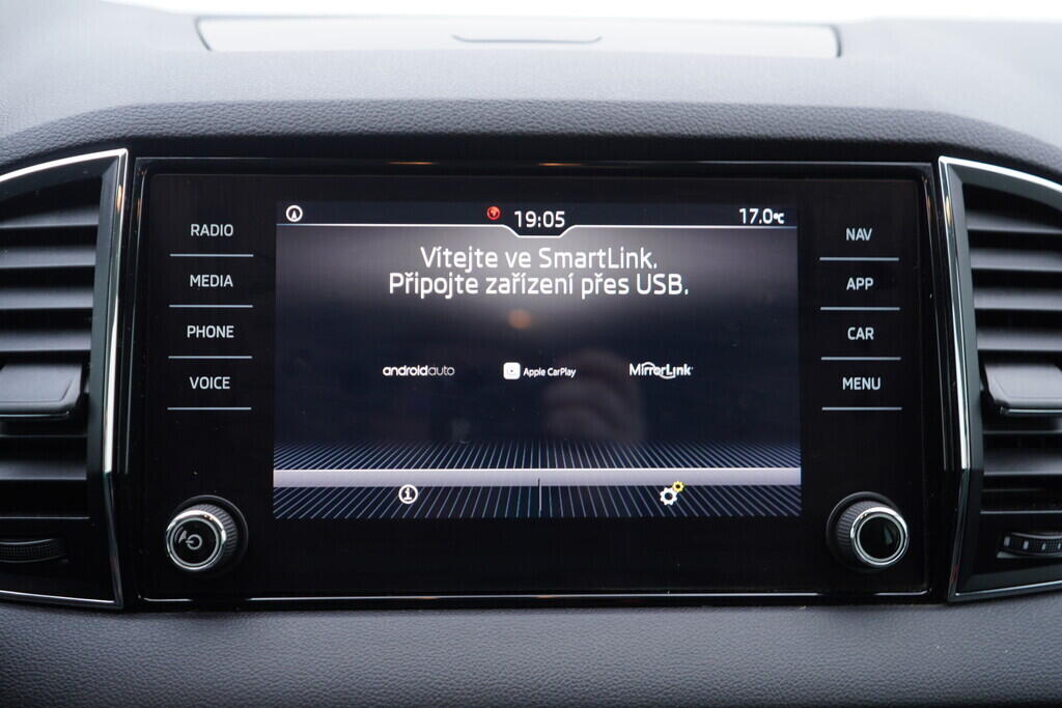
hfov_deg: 53.1
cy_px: 354
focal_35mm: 36
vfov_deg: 36.9
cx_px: 531
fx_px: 1062
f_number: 2.8
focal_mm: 24
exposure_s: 1/40
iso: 160
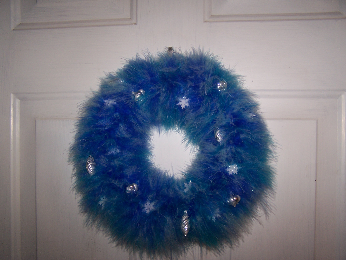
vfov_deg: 37.7
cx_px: 173
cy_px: 130
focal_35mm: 38
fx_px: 380
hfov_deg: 49.0
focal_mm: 6.3
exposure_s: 1/60
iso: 80
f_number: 2.8
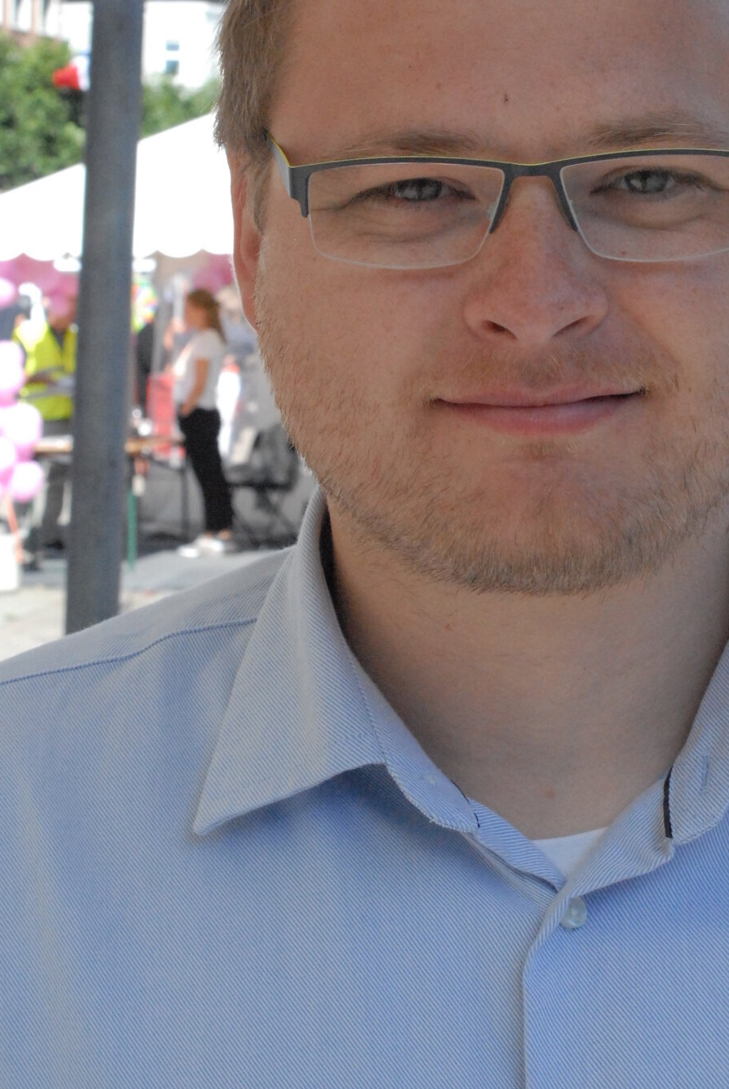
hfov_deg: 15.4
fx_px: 2694
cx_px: 479
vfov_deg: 22.7
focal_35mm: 89
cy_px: 317
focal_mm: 40
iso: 1600
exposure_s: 1/640
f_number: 13
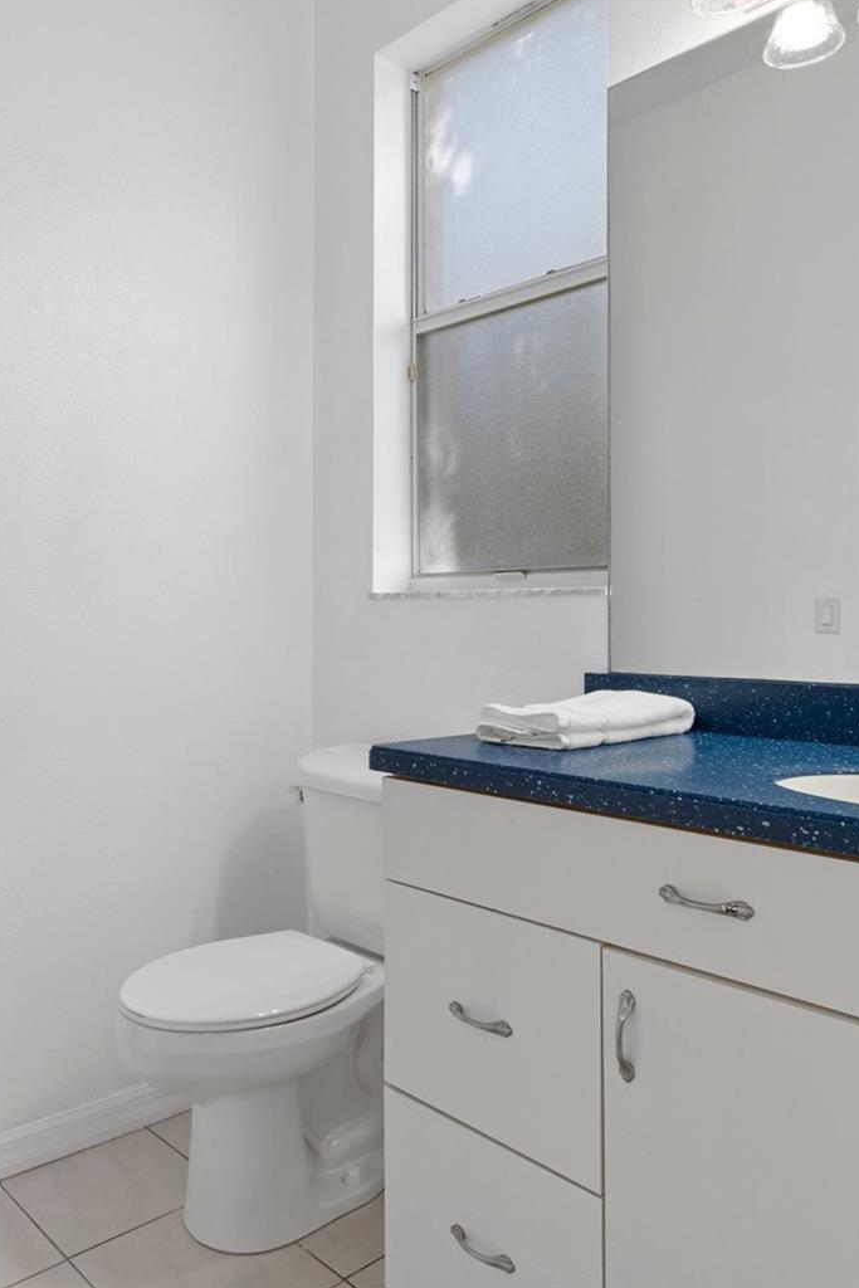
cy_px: 621
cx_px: 269
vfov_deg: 69.8
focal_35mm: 26
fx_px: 922
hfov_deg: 48.9
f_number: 8
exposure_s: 1/5
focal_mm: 11
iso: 320
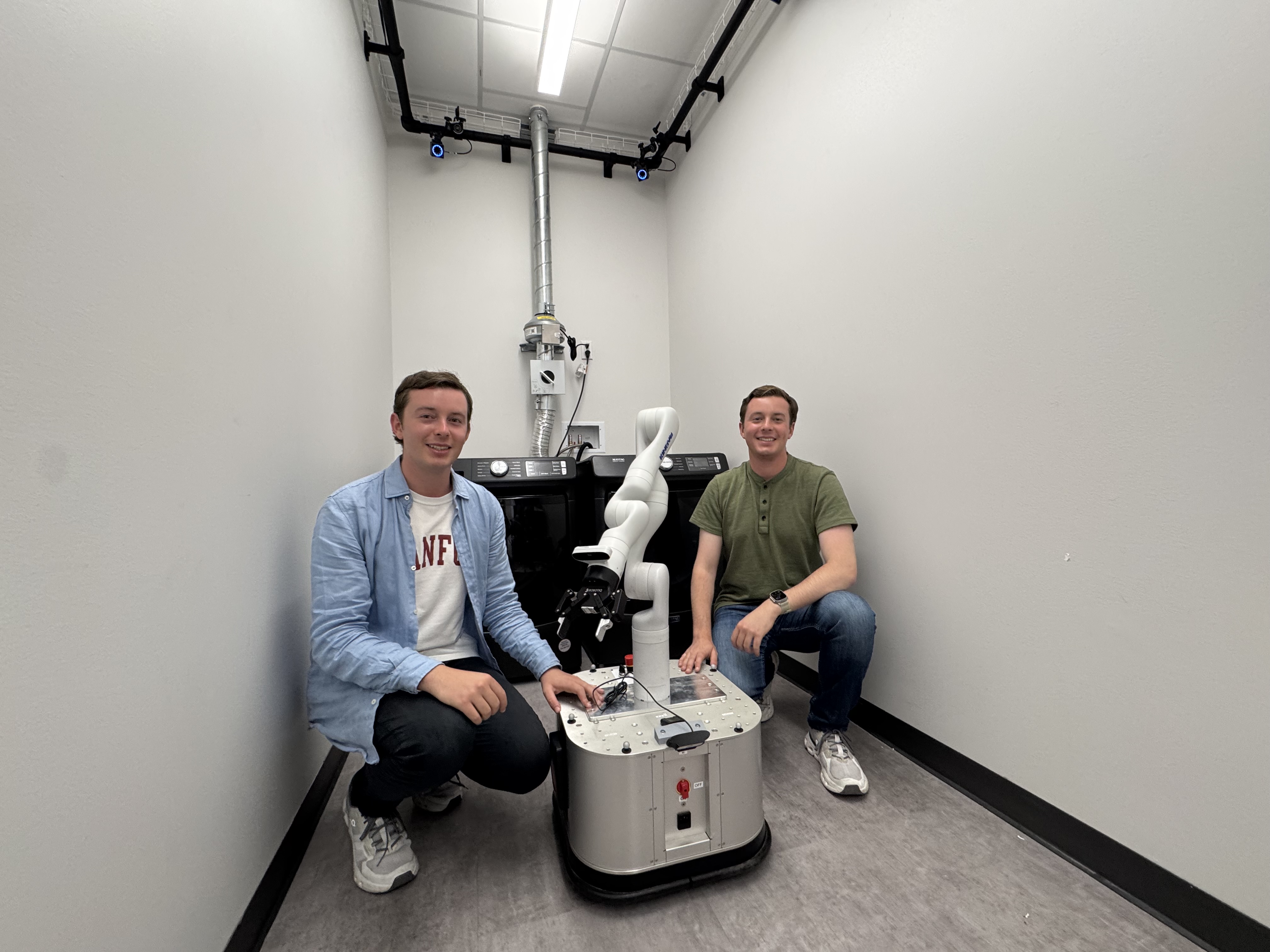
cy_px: 476
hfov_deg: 102.1
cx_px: 635
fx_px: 514
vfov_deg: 85.7
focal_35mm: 14
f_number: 2.2
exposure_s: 1/60
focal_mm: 2.22
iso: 200
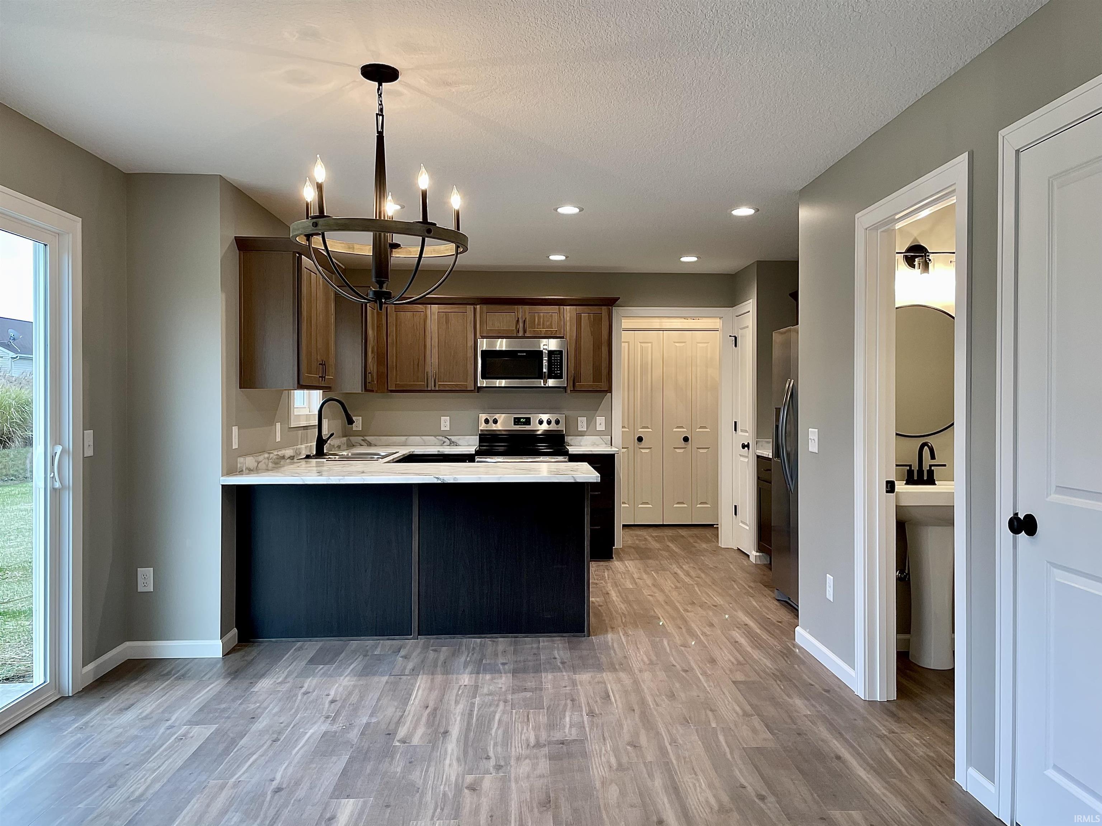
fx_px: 828
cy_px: 413
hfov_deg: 67.3
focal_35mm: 26
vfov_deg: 53.1
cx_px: 551
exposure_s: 1/60
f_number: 1.6
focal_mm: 4.2
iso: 80
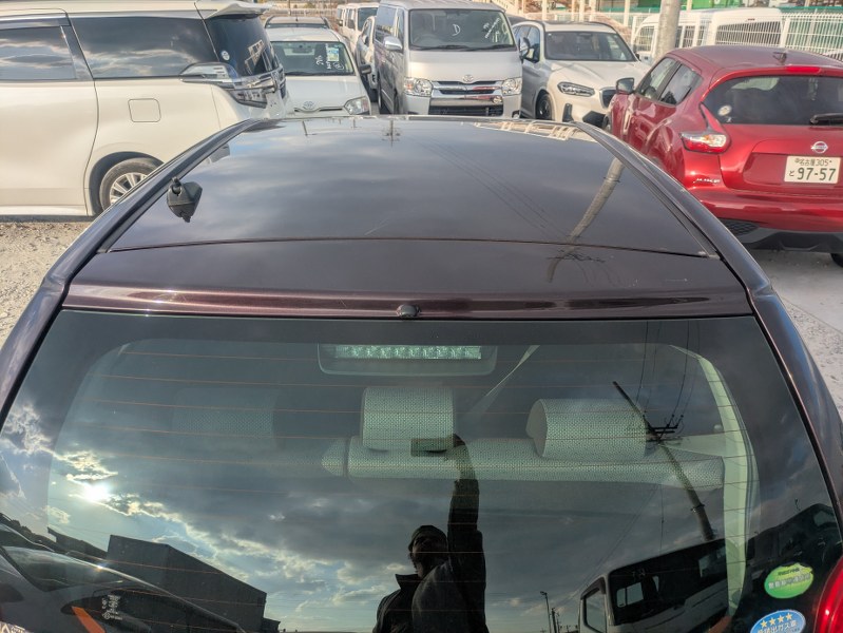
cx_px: 422
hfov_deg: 69.4
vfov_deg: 54.9
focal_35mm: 25
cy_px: 316
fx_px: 609
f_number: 1.89
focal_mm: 5.43
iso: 47
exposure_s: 1/1045
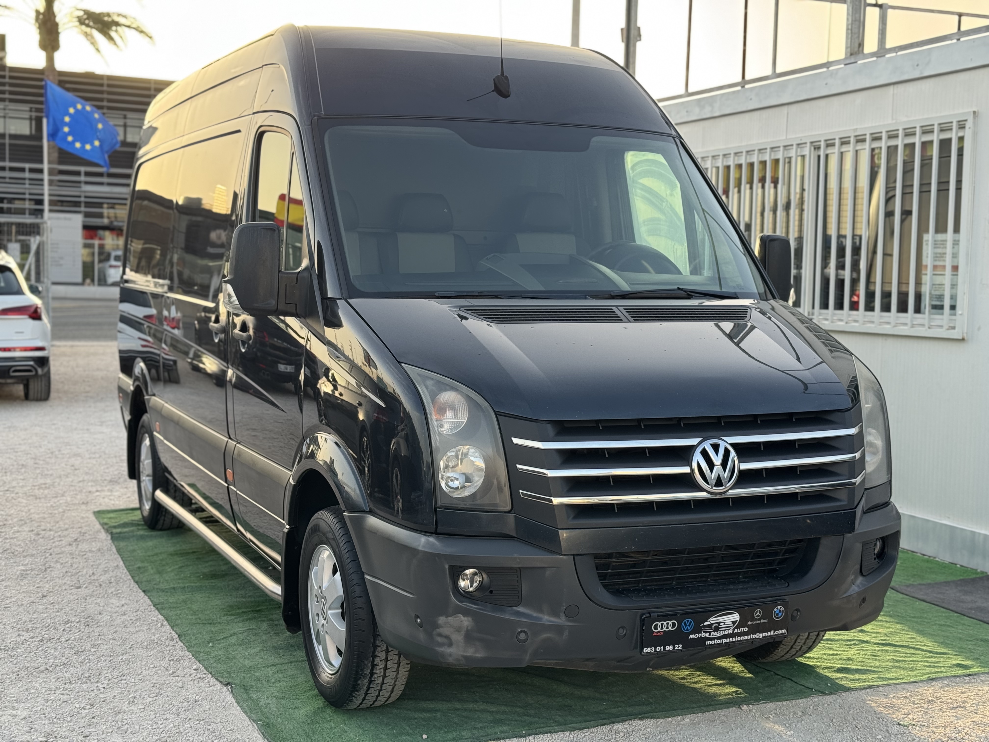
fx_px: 1371
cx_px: 494
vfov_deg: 30.3
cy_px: 371
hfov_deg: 39.7
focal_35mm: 48
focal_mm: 6.76
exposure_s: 1/317
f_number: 1.78
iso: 64
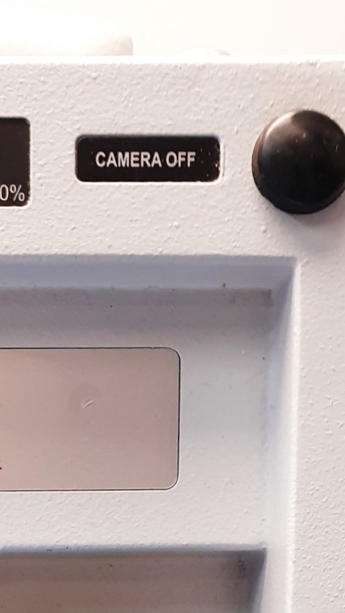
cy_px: 771
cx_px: -21
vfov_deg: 24.0
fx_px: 1285
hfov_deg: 15.0
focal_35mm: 79
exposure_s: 1/50
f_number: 2.4
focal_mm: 4.3
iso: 125
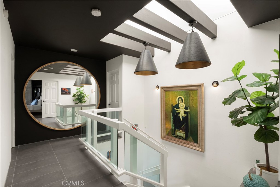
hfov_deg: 93.3
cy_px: 94
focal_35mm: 17
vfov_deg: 70.5
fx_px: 132
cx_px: 140
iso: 640
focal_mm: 17
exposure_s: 1/15
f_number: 20
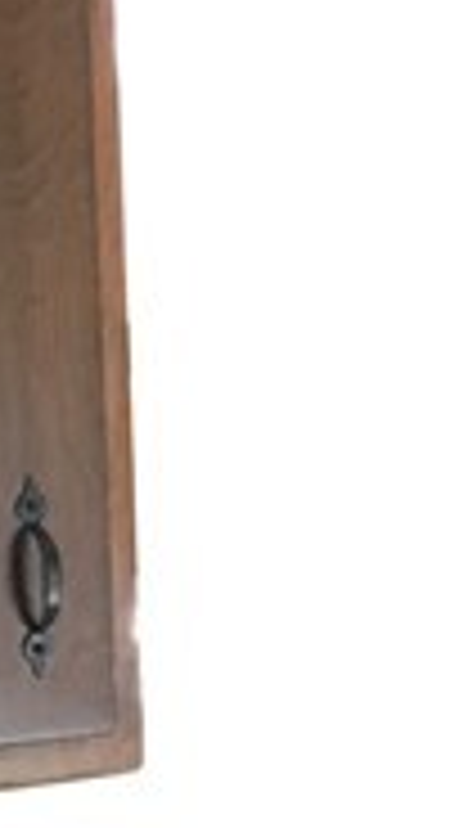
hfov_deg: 6.8
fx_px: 3864
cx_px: 559
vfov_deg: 11.7
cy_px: 1264
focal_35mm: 176
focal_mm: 4.15
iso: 160
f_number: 2.2
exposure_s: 1/30
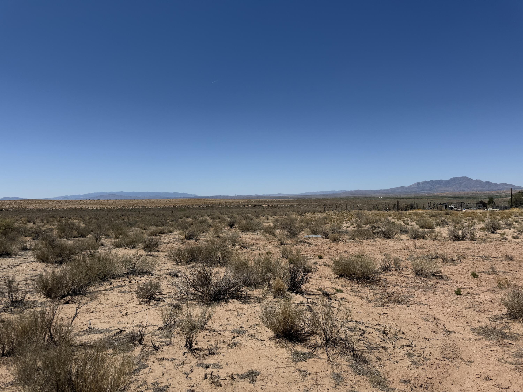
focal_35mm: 24
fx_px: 363
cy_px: 196
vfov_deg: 56.8
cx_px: 262
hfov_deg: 71.6
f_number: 1.78
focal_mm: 6.76
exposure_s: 1/9091
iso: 80
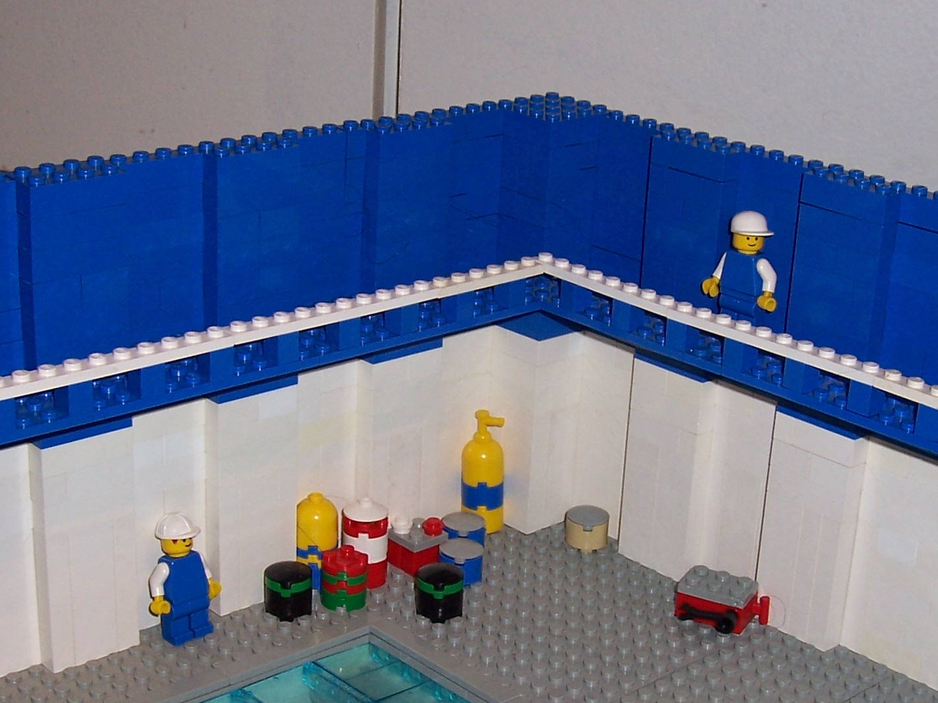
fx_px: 1653
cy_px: 429
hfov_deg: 31.7
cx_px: 500
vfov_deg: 24.0
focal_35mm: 61
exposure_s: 1/60
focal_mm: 5.6
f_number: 2.7
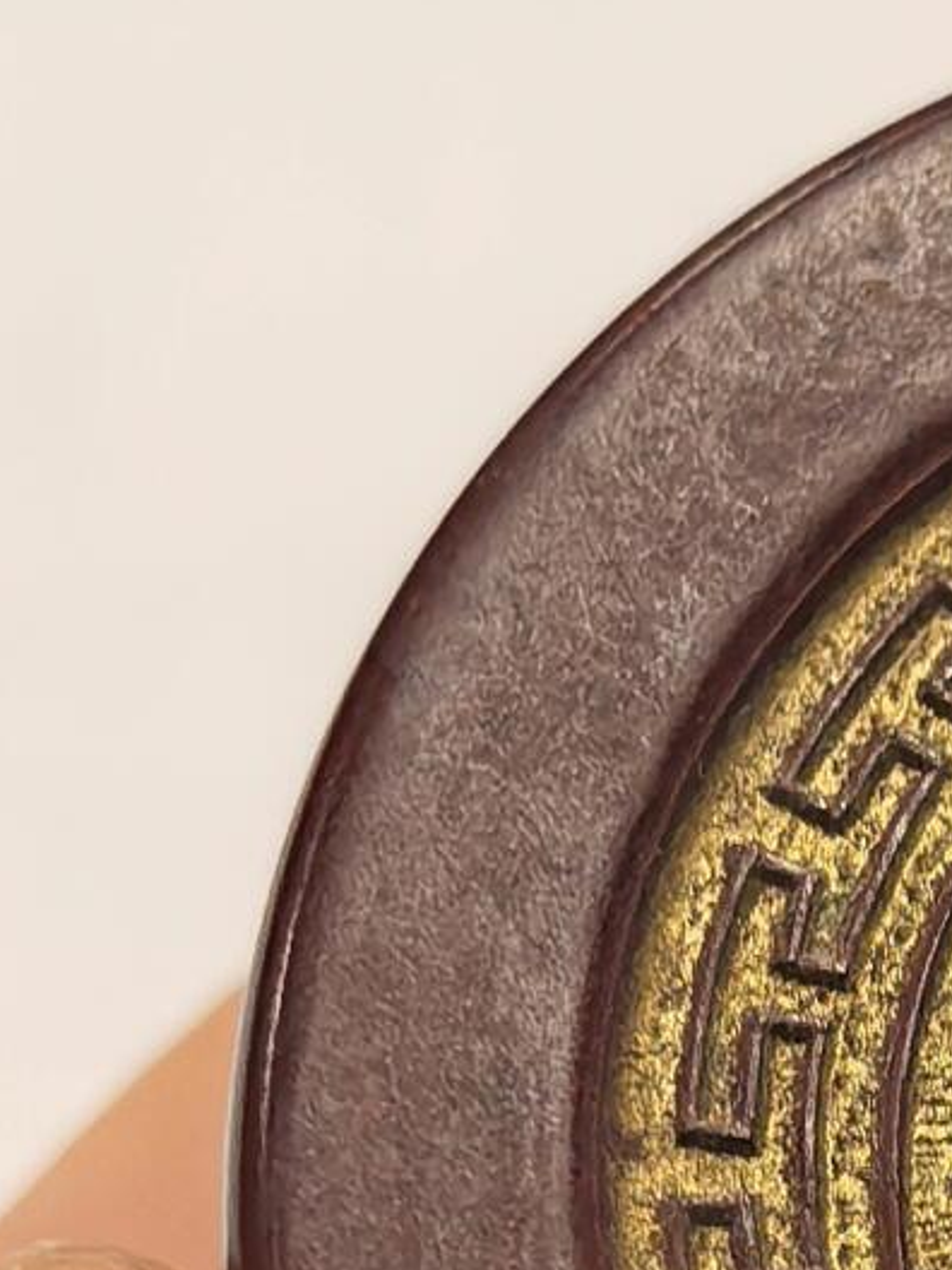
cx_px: 1563
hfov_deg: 7.9
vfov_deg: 10.6
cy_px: 1304
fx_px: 6747
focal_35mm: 184
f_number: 2
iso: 250
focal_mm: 6.98
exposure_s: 1/100
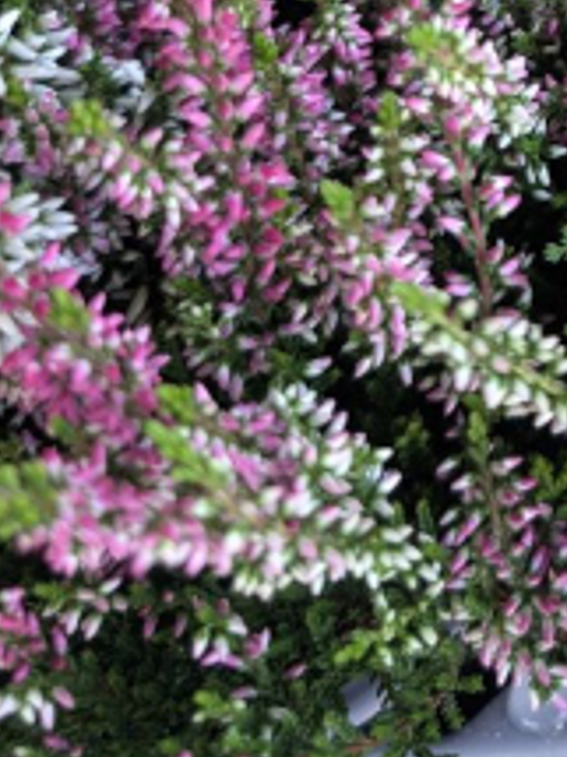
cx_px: 715
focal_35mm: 67
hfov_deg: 20.3
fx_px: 1465
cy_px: -197
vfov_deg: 25.4
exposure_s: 1/298
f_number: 1.68
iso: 427
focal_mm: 6.9
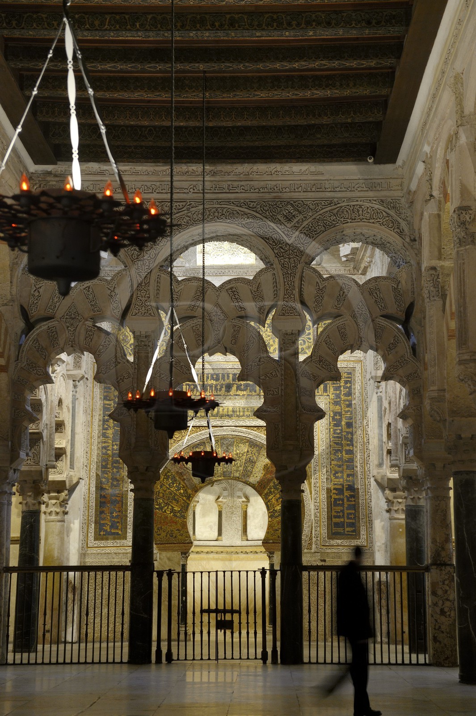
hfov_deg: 21.9
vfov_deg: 32.4
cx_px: 238
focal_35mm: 62
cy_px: 358
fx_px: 1231
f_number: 4.5
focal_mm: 62
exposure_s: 1/6
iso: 800
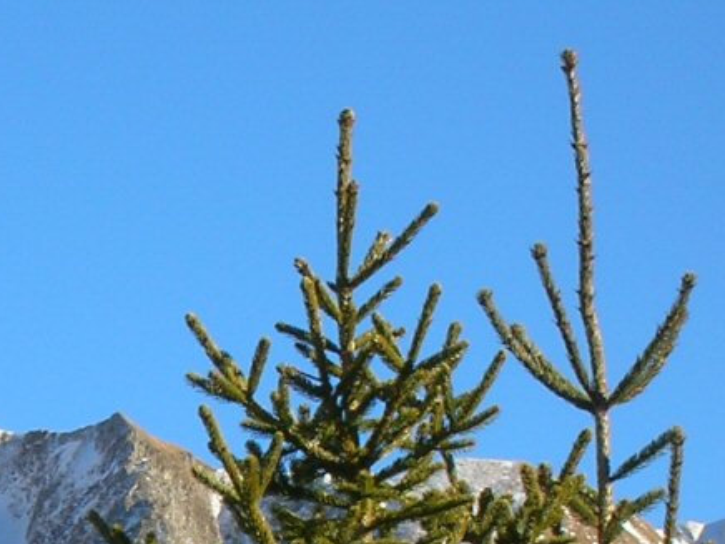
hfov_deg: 7.1
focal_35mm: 275
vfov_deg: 5.4
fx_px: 5760
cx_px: -215
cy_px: 779
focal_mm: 15
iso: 50
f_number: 7.6
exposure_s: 1/97.1
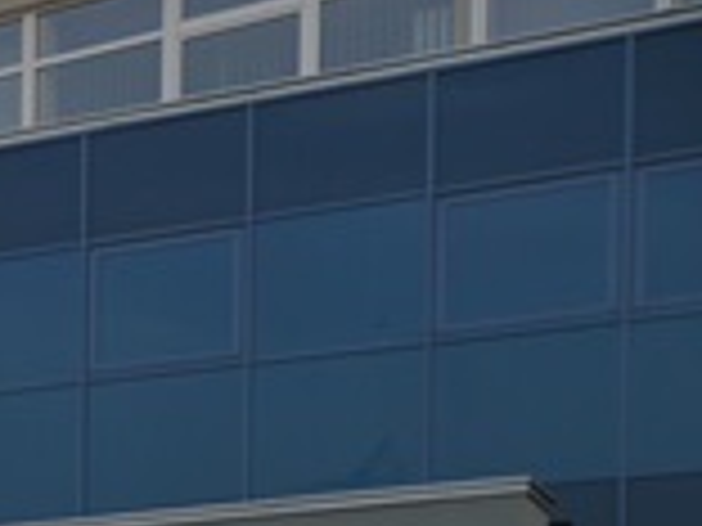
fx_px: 2008
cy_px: 919
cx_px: -504
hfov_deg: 16.9
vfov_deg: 13.5
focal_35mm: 99
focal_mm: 14
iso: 160
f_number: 5.6
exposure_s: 1/320
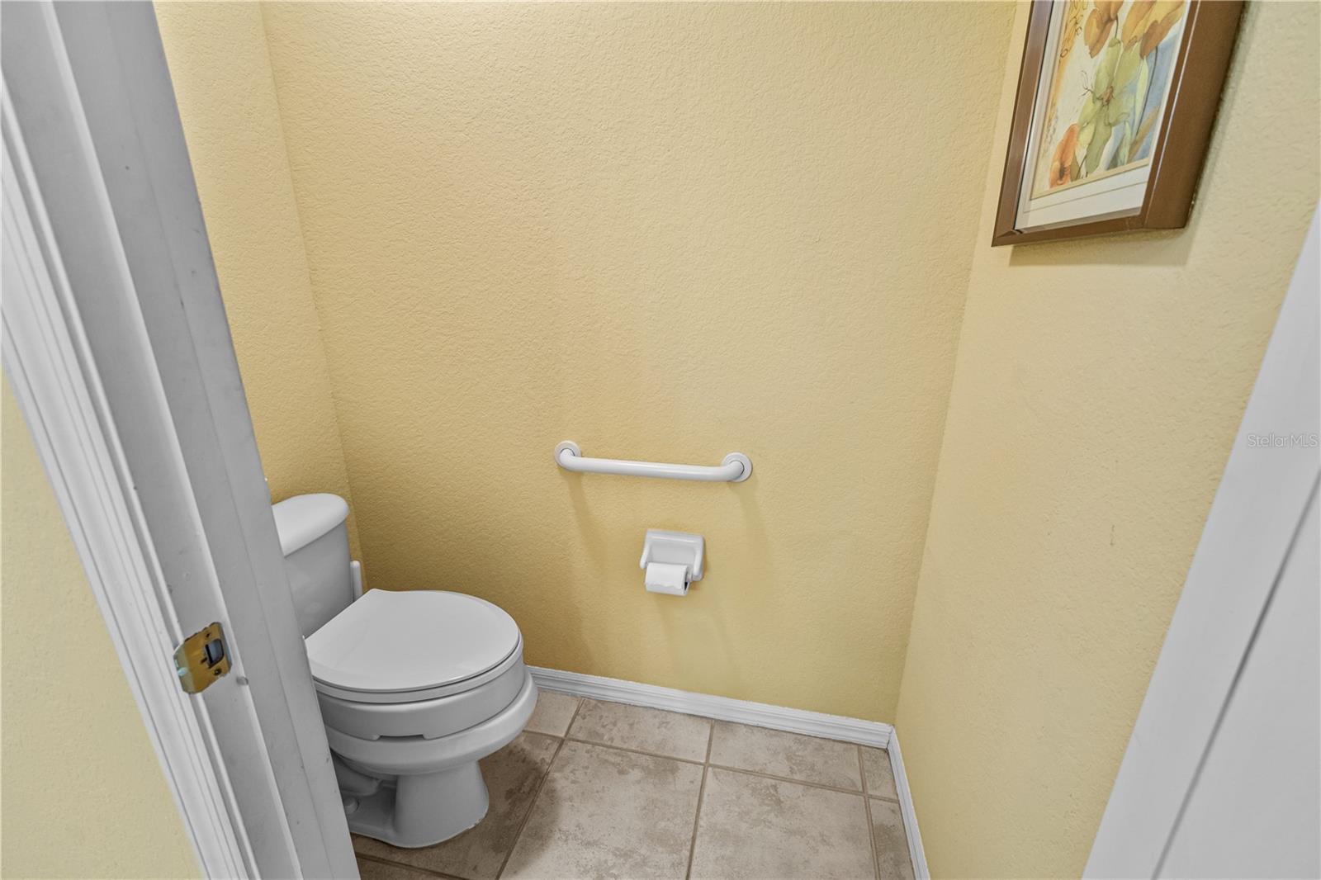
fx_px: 514
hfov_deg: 104.3
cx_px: 660
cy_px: 440
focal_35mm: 14
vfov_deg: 81.2
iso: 500
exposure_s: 1/8
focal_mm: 14
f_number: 4
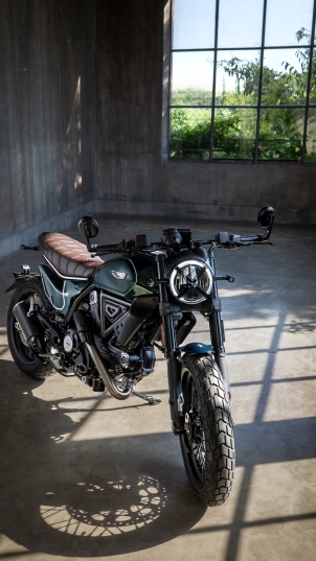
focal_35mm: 41
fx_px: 611
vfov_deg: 49.4
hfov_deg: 28.9
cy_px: 263
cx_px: 112
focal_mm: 35
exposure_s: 1/125
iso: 100
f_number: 5.6
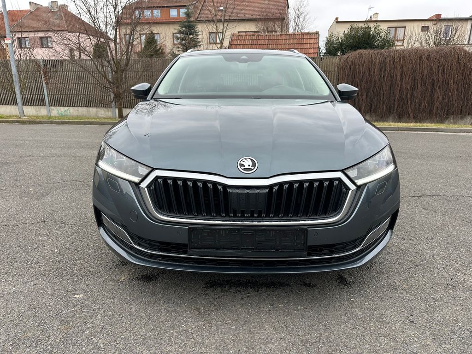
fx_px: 327
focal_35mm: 24
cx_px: 236
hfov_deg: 71.6
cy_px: 177
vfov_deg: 56.8
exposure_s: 1/121
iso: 64
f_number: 1.78
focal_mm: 6.86
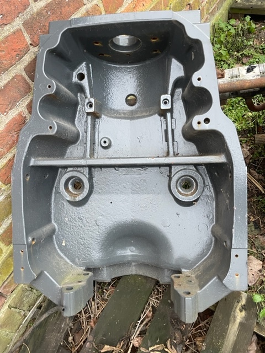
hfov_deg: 53.1
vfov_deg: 67.3
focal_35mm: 26
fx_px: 265
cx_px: 132
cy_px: 176
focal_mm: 4.2
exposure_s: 1/62
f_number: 1.6
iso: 125
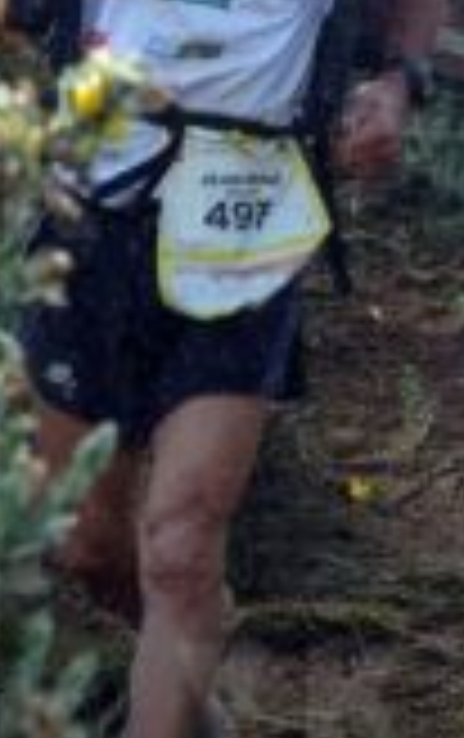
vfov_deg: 5.4
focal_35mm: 390
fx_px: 7863
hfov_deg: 3.4
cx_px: 286
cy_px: 288
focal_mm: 70
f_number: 8
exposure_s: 1/200
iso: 320
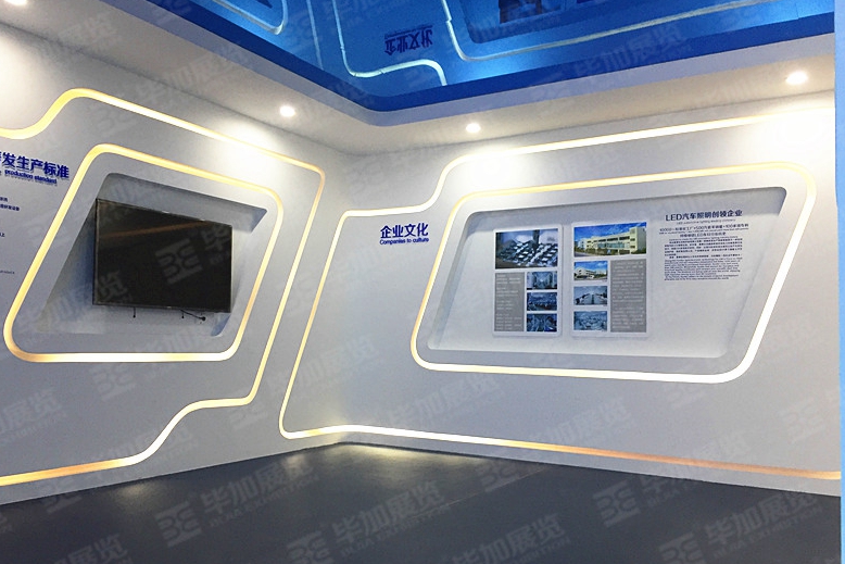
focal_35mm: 31
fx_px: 728
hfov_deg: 60.3
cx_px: 414
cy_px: 302
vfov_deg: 42.3
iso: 64
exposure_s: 1/33
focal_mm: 4.15
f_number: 2.2
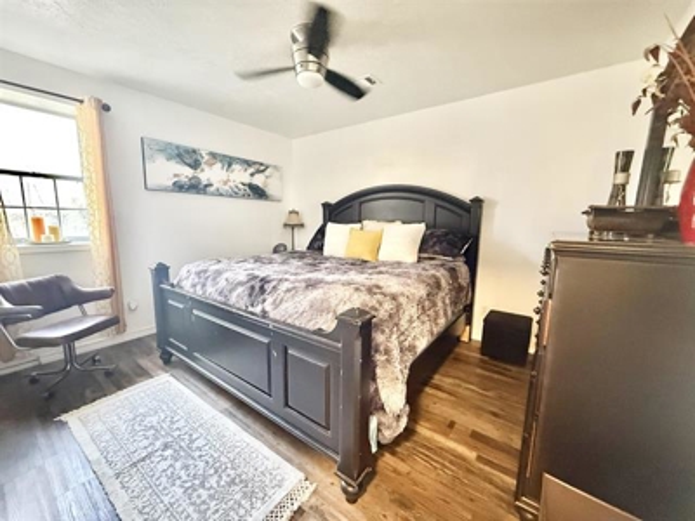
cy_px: 260
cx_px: 348
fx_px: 281
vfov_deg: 85.7
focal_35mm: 14
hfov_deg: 102.1
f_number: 2.2
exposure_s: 1/40
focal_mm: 2.22
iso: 1000
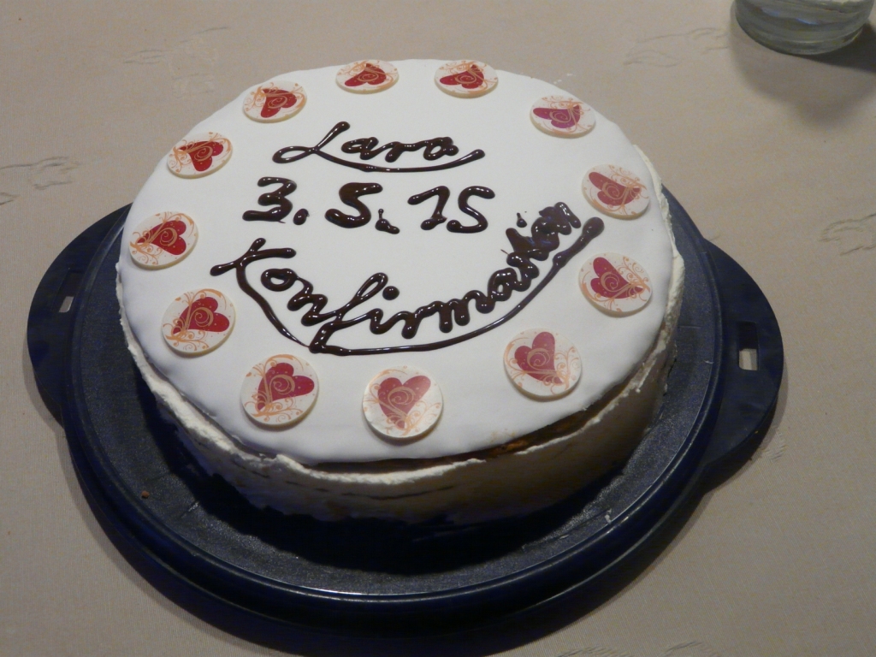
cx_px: 438
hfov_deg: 42.9
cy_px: 328
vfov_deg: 32.9
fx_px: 1113
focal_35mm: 44
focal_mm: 7.2
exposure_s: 1/30
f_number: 3.2
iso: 400
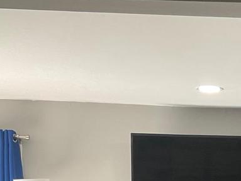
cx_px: 231
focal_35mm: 109
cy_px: 313
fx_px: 759
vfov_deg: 12.5
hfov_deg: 17.7
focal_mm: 3
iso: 64
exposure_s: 1/120
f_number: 1.8
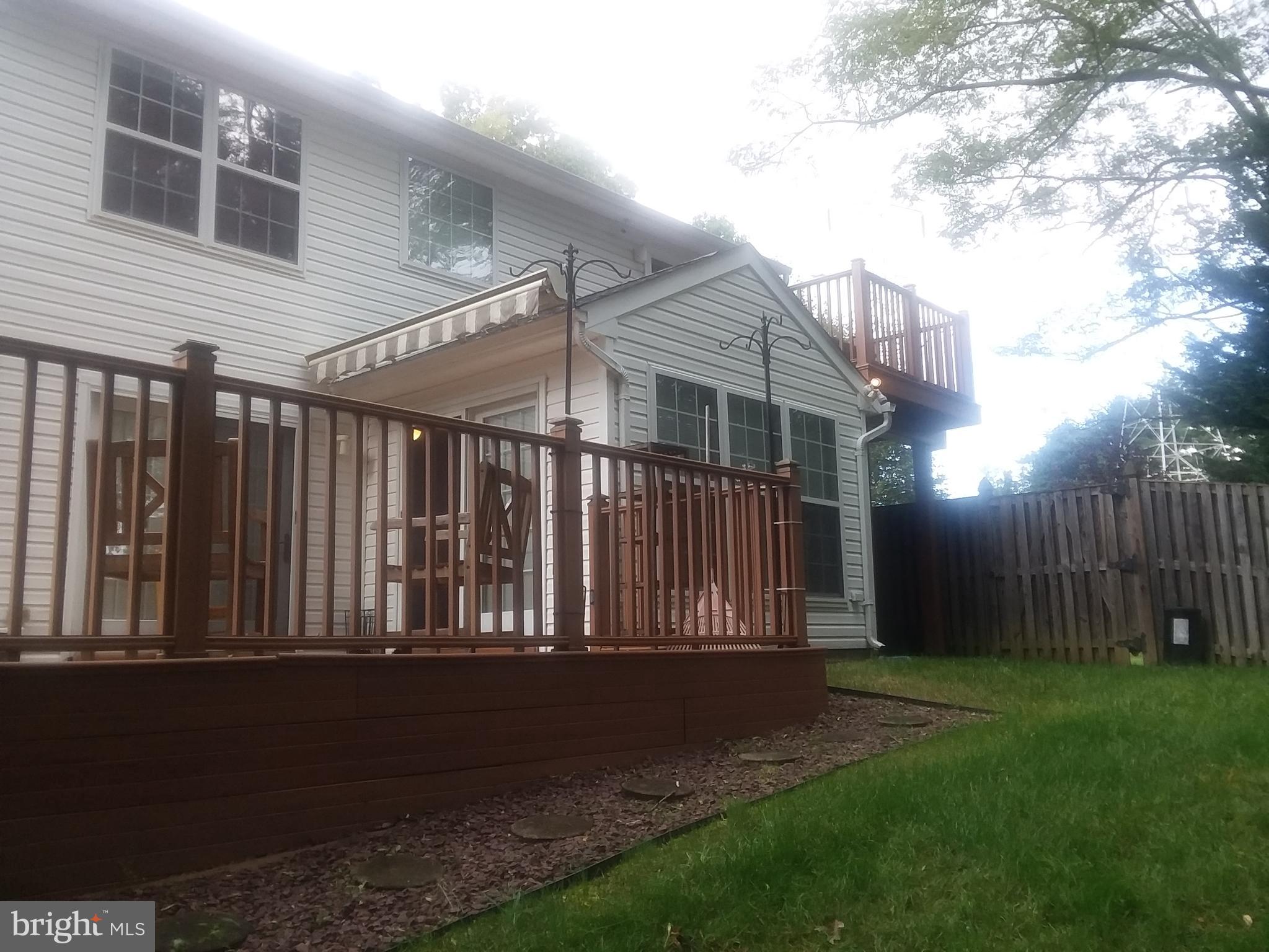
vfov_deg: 48.2
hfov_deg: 61.7
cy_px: 476
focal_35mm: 29
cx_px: 634
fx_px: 1063
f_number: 1.9
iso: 40
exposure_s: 1/179
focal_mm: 2.47
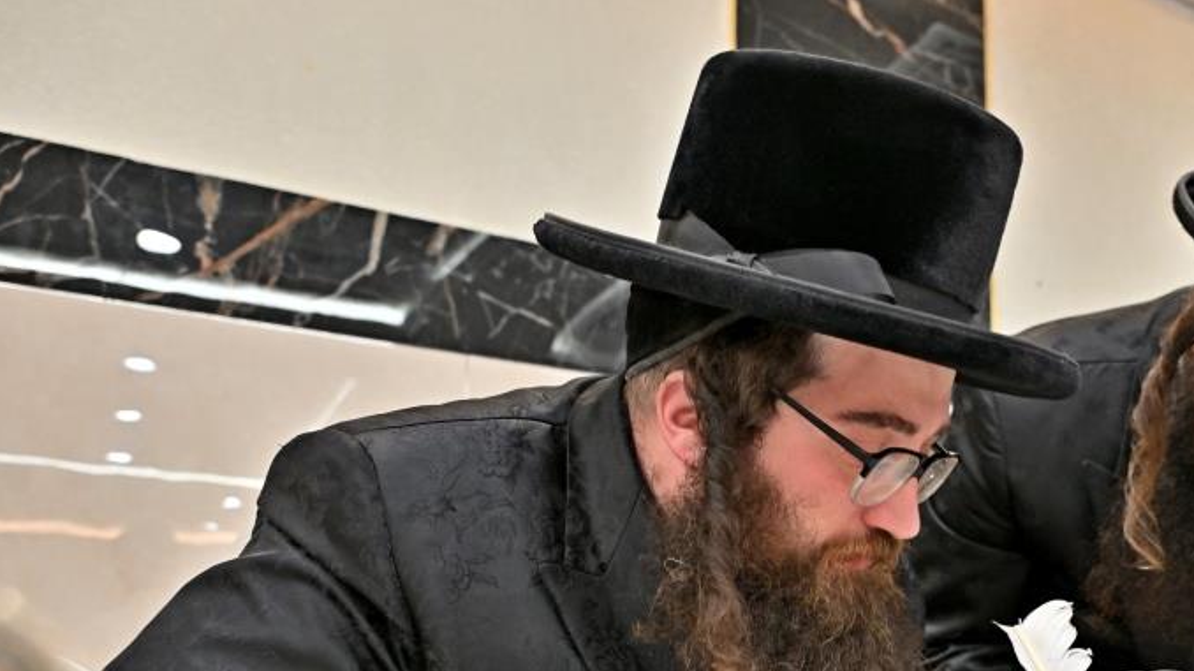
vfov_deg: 30.2
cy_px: 570
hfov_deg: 51.3
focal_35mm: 38
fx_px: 1203
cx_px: 838
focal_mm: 24
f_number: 4
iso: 800
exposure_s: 1/200
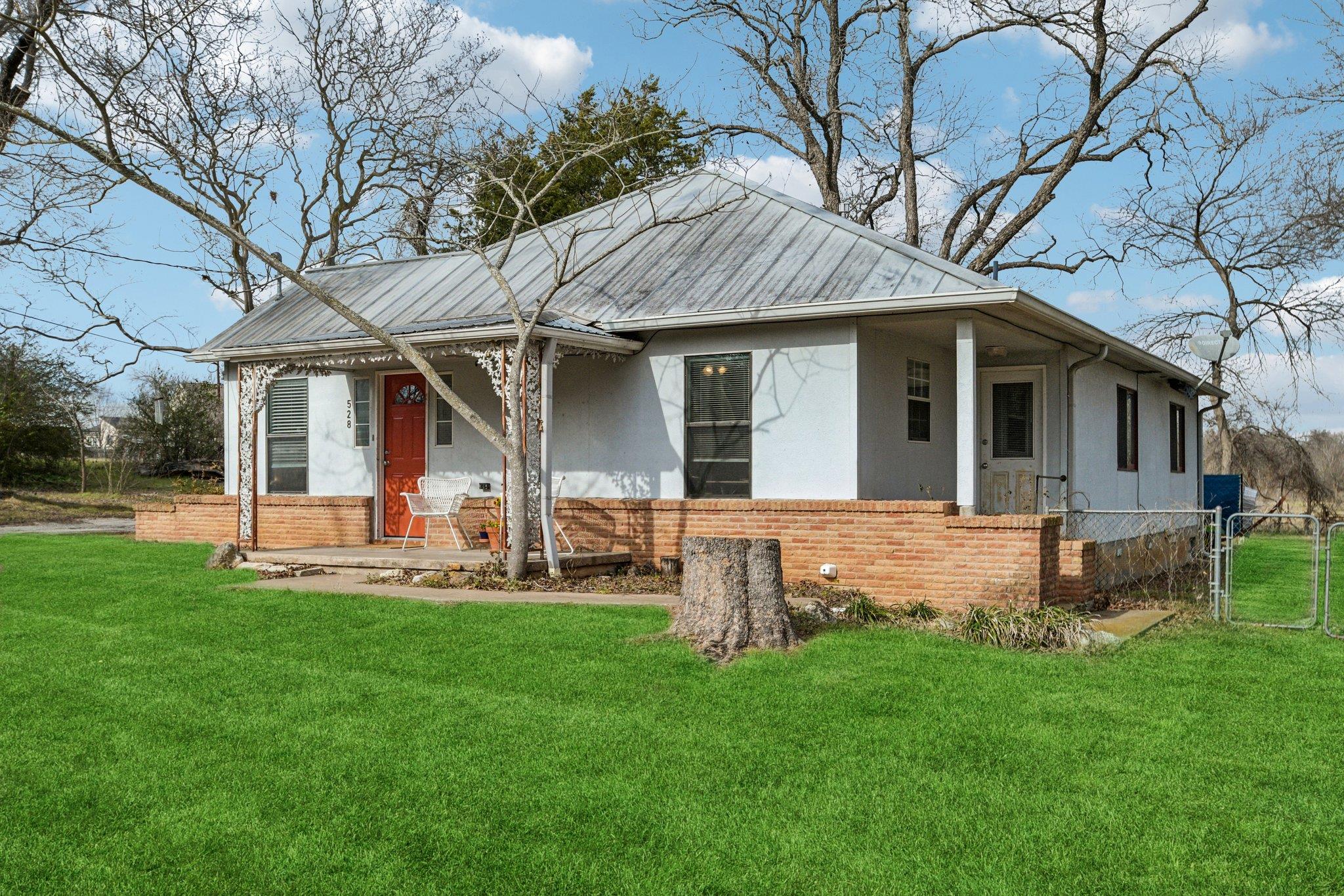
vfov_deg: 40.0
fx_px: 1232
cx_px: 672
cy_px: 448
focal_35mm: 33
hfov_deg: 57.2
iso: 400
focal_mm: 22
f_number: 8
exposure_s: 1/800
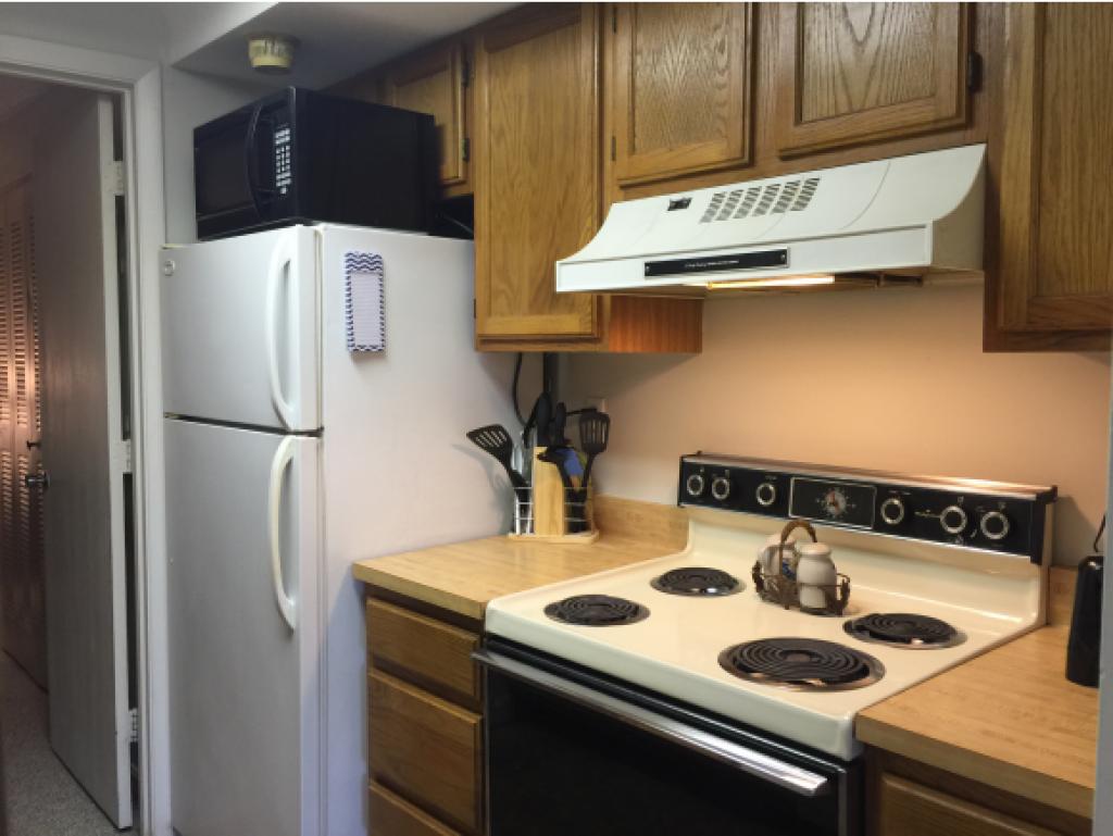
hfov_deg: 61.6
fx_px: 933
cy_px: 418
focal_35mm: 29
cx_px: 556
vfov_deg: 48.3
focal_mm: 4.15
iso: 50
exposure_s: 1/30
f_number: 2.2
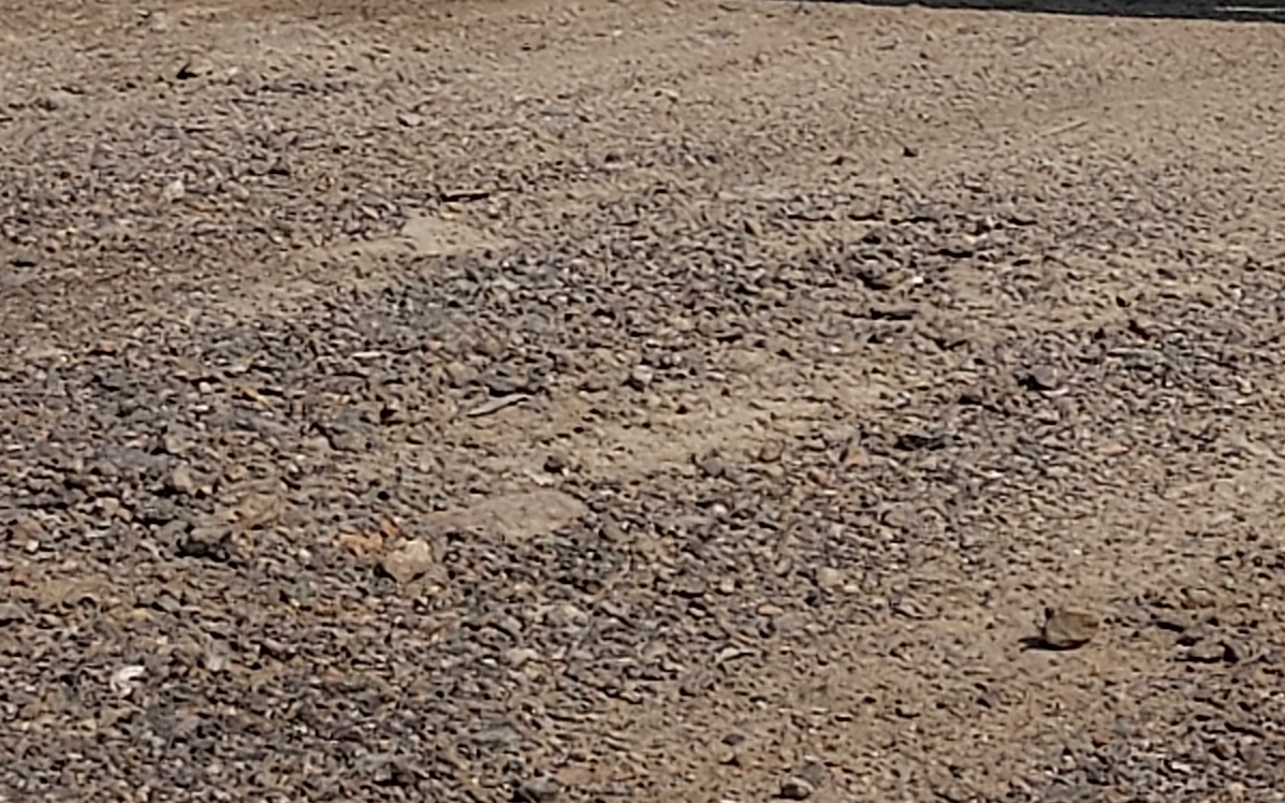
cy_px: -719
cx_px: 1593
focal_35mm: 85
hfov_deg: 22.2
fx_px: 2977
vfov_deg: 13.5
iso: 40
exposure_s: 1/2710
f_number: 1.8
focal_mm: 4.6
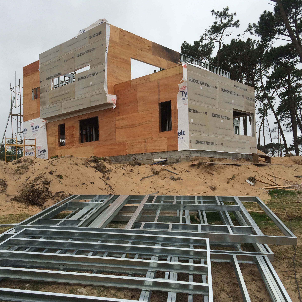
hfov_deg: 47.2
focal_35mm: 35
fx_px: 345
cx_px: 145
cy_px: 151
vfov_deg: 47.2
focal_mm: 4.15
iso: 32
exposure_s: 1/612
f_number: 2.2
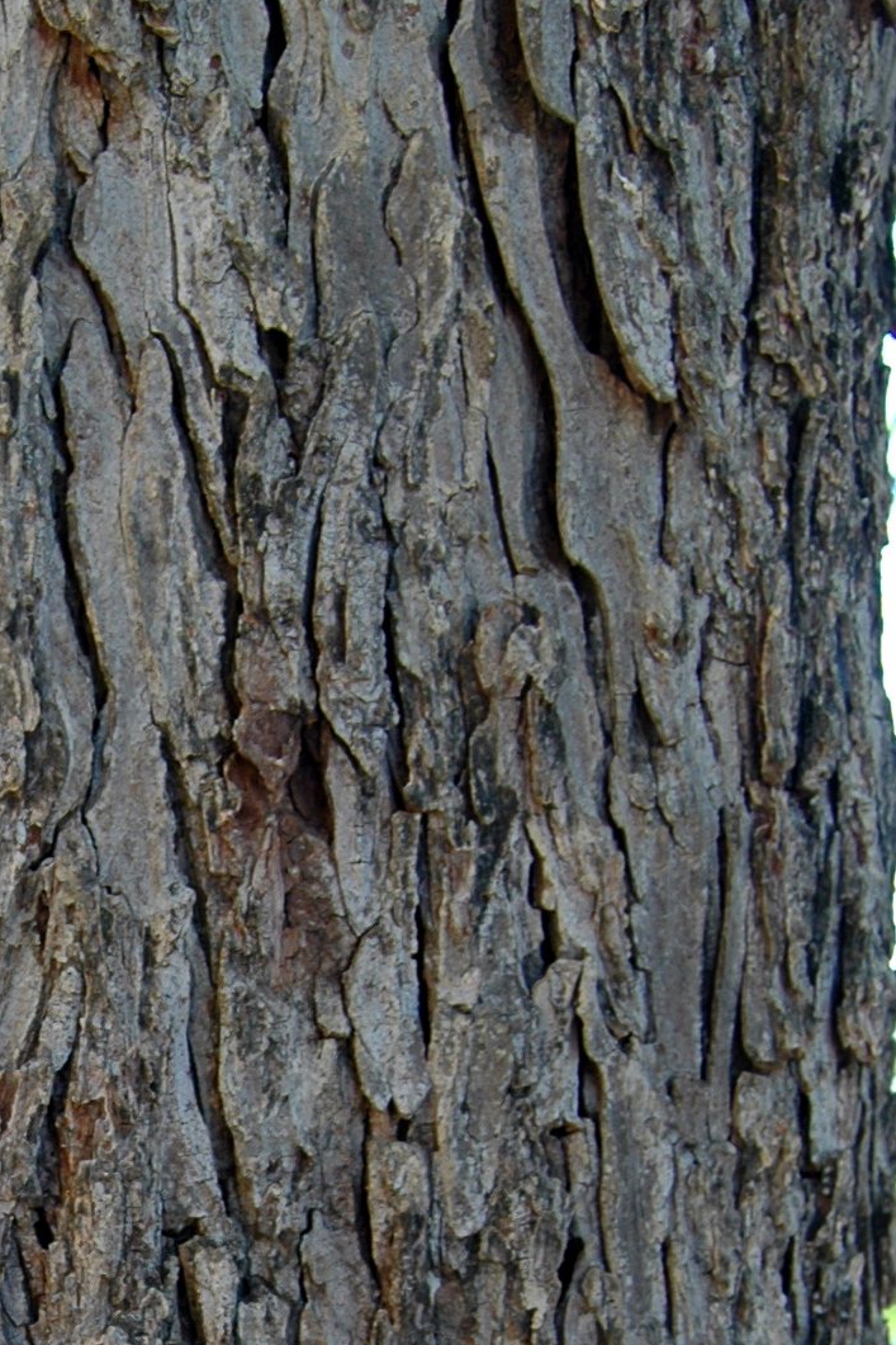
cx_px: -170
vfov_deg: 22.9
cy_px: 1351
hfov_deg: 15.5
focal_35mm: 85
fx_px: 3174
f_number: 5.6
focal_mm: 20
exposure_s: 1/125
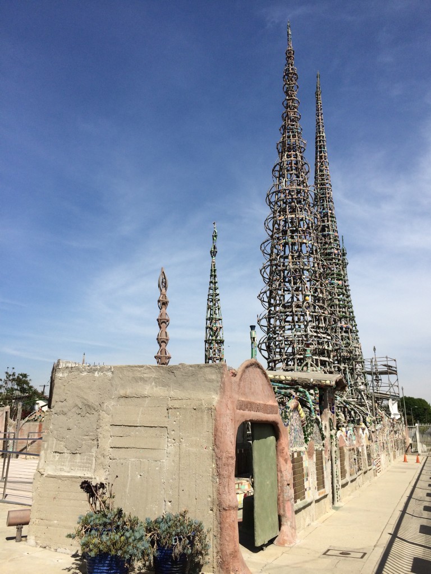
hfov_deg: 48.2
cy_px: 287
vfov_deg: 61.7
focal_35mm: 29
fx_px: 481
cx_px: 216
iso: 32
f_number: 2.2
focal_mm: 4.15
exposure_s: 1/3425
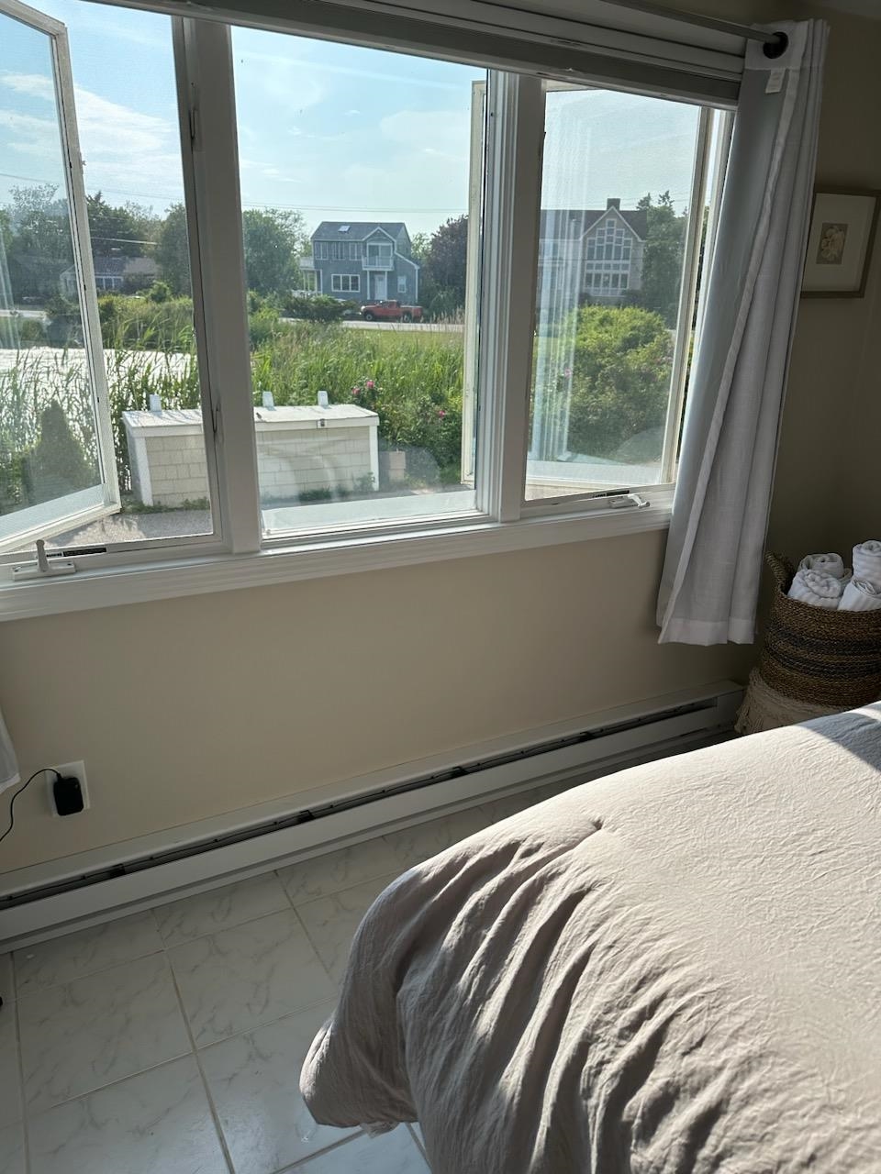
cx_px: 440
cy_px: 587
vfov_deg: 71.6
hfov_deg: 56.8
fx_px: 814
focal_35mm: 24
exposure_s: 1/2732
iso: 80
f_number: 1.78
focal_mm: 6.86
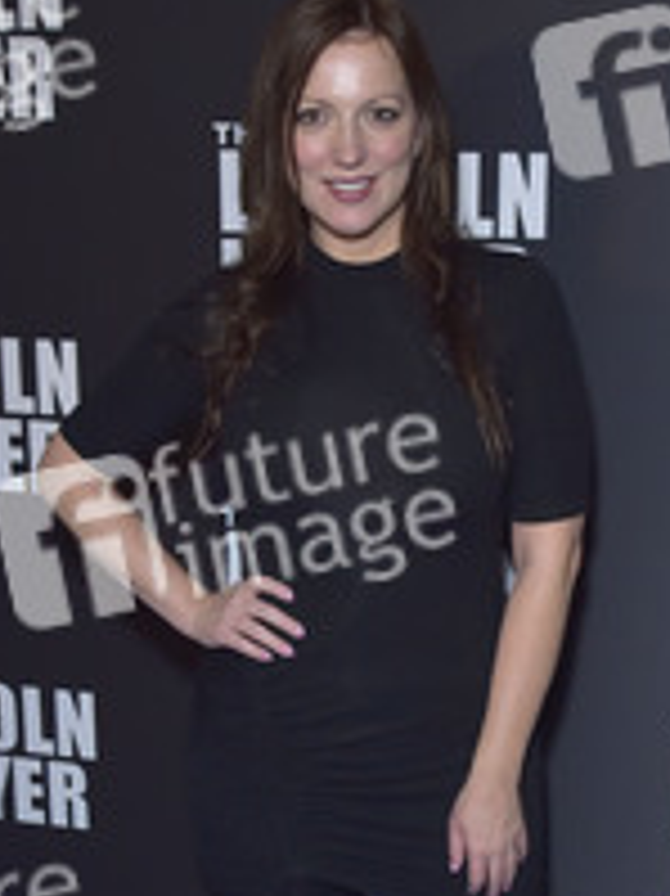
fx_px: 1550
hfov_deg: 24.4
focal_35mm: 60
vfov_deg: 31.2
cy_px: 747
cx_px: 357
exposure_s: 1/250
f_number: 6.3
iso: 800
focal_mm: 31
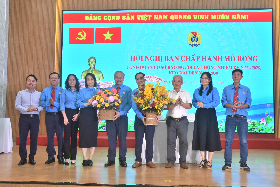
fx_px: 257
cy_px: 94
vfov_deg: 40.0
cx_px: 140
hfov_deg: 57.2
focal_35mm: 33
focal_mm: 22
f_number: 6.3
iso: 1000
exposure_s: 1/250
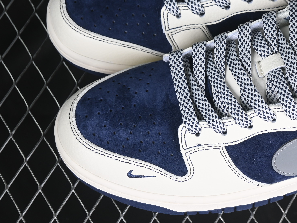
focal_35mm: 137
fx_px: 1176
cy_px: 53
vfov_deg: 10.8
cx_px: 264
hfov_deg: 14.3
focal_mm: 50
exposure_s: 1/60
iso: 160
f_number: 7.1
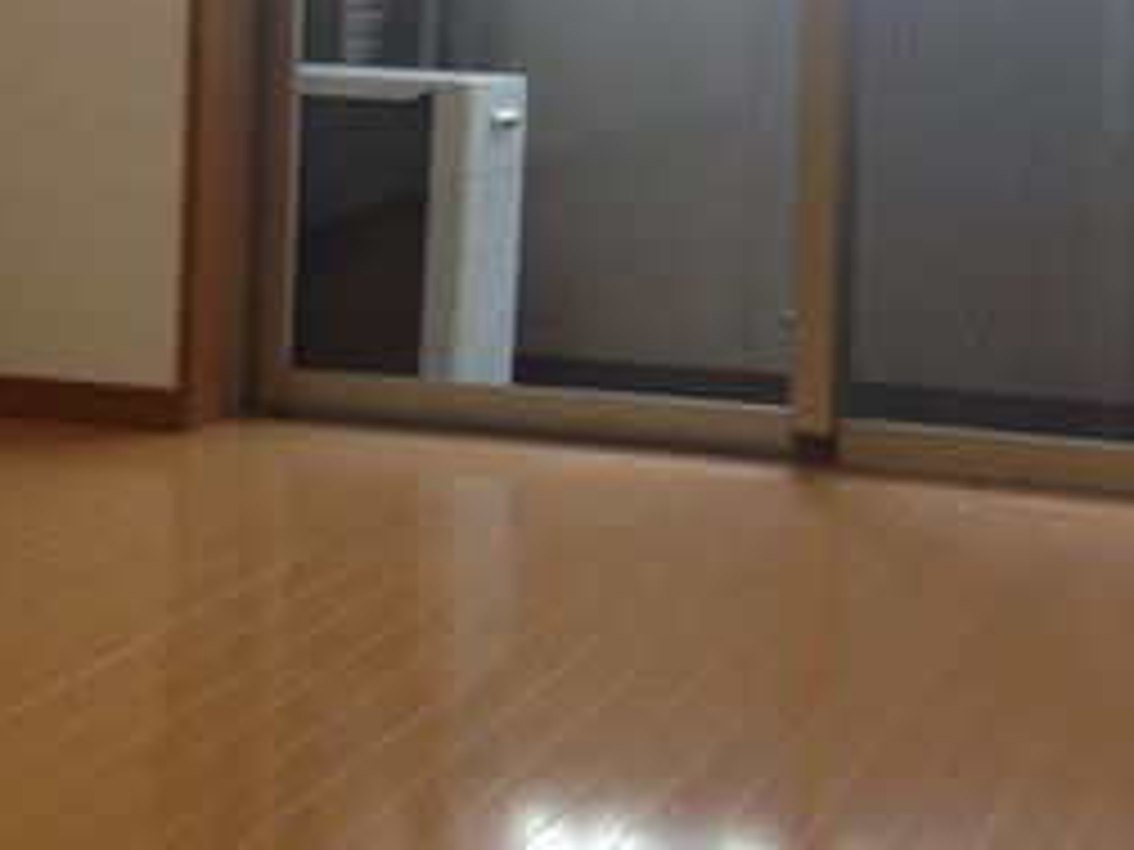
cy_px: -157
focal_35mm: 89
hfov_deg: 21.8
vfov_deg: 16.0
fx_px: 2916
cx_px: 850
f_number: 2.4
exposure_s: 1/30
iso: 50
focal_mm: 4.28
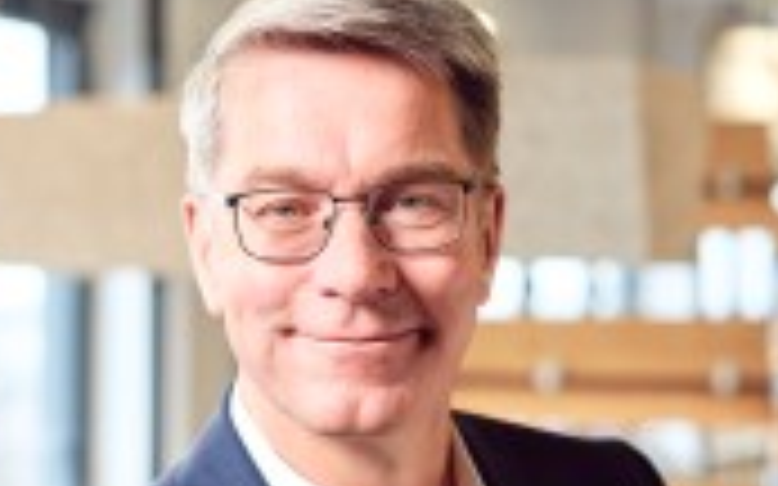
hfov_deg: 16.7
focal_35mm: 125
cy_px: 416
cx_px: 369
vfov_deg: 10.4
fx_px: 2650
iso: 400
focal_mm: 55
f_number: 2.8
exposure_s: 1/80
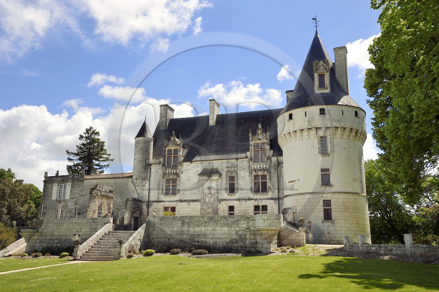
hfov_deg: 55.8
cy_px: 146
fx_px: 414
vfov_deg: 38.8
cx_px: 220
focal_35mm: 34
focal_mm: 34
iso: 200
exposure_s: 1/250
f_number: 16
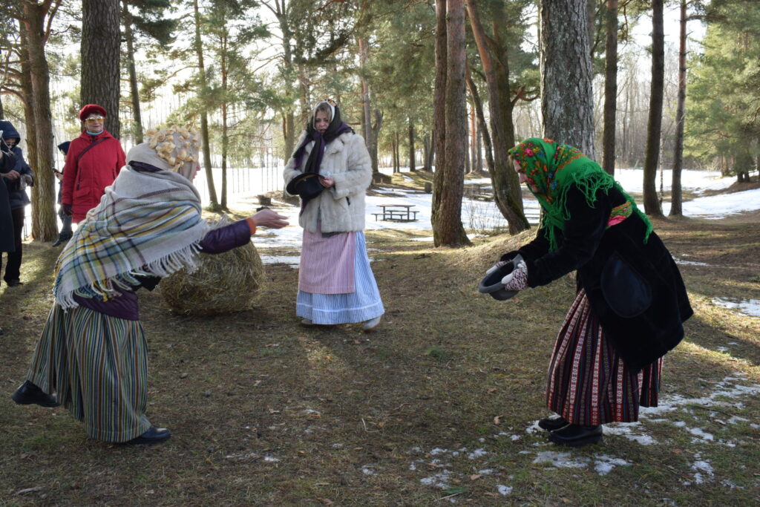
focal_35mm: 38
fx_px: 792
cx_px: 380
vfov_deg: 35.5
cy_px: 254
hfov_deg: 51.3
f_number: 11
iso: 400
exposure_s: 1/100
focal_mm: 25
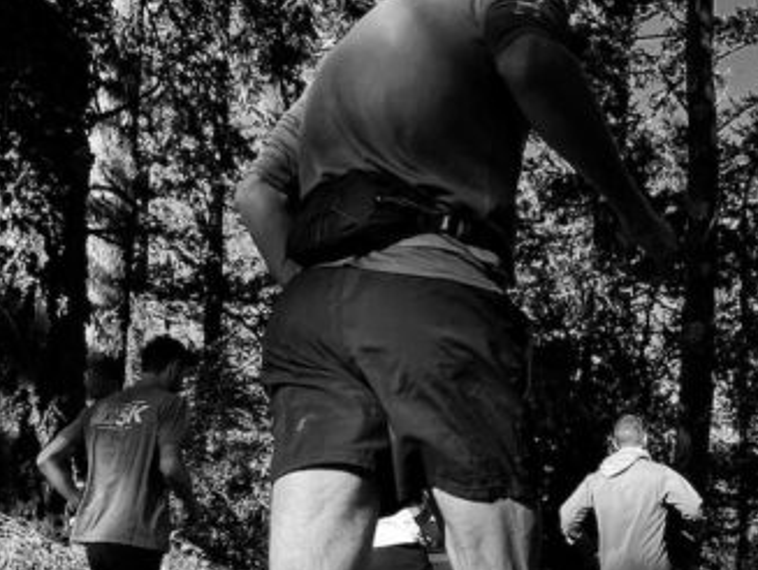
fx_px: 1337
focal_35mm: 61
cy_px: 491
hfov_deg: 31.0
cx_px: 584
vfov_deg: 23.6
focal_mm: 5.1
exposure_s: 1/787
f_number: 1.6
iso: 50
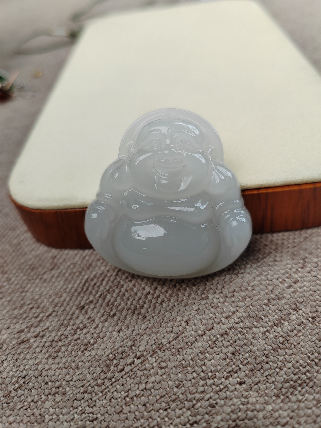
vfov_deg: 65.3
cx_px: 160
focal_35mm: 27
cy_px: 214
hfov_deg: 51.4
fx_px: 334
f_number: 1.9
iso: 100
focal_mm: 5.52
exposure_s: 1/360
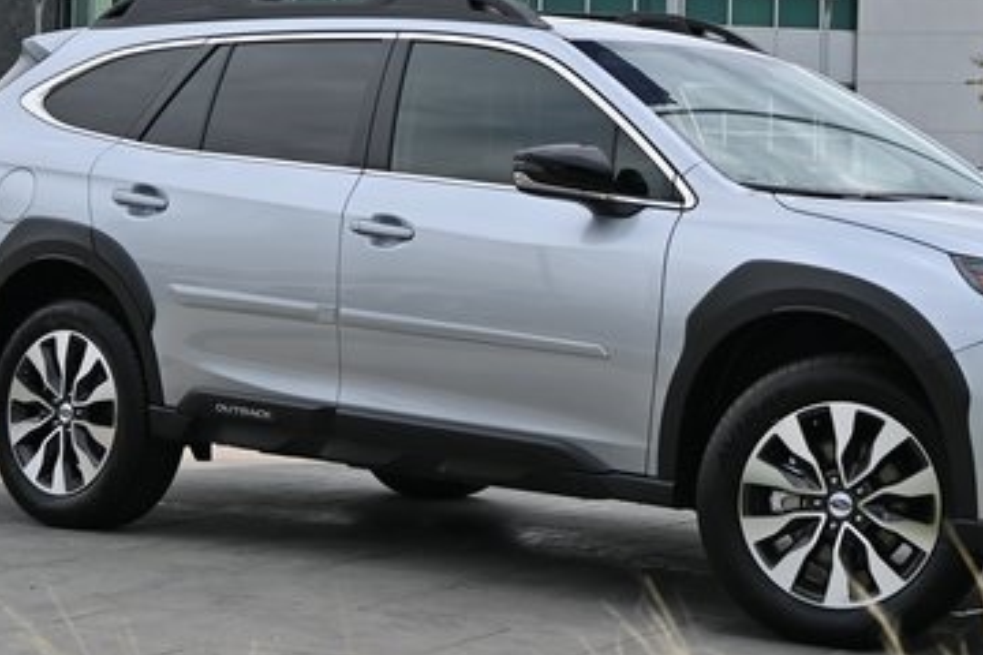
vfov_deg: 14.2
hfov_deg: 21.2
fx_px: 2621
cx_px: 664
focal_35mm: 96
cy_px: 171
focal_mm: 36
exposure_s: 1/320
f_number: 4.2
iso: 100
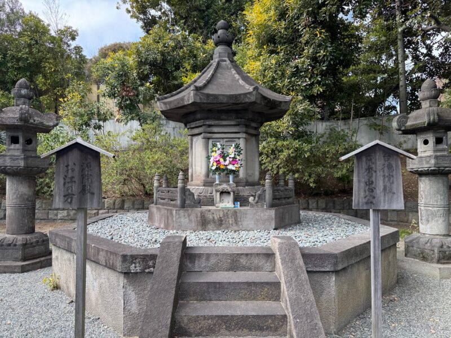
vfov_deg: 56.8
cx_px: 226
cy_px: 169
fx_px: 313
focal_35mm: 24
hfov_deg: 71.6
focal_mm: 6.76
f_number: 1.78
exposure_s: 1/588
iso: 80
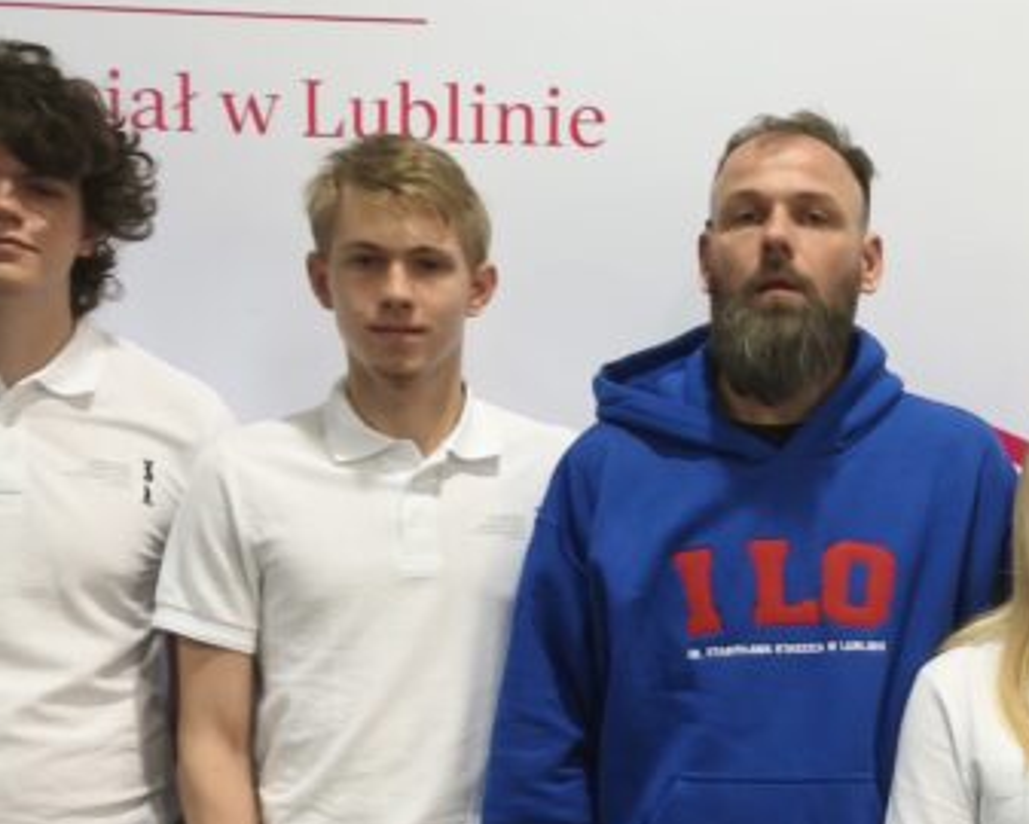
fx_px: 2712
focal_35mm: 89
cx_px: 1072
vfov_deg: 17.0
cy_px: 797
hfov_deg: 20.7
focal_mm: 5.35
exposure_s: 1/30
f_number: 1.7
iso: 1000
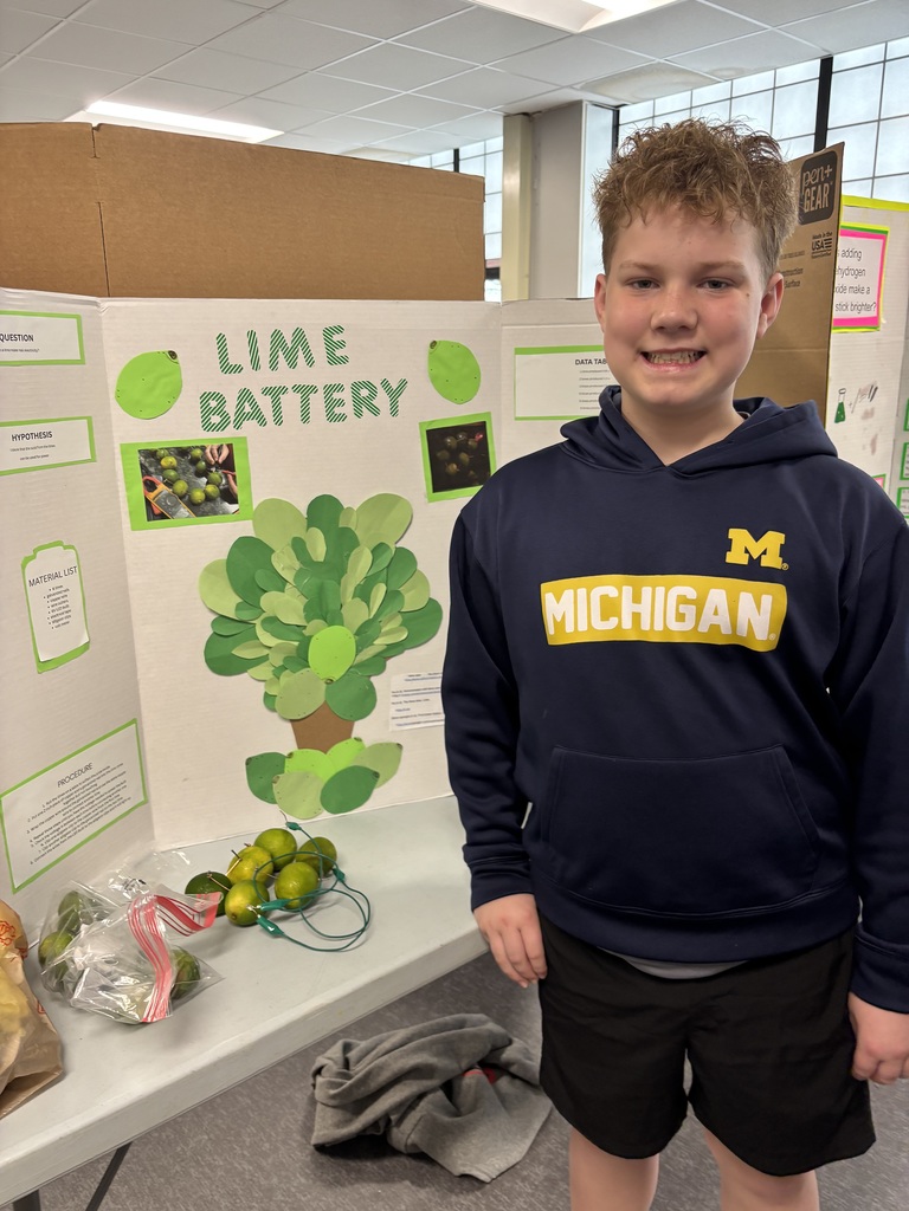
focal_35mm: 26
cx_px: 454
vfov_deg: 67.3
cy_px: 606
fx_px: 910
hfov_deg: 53.1
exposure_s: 1/60
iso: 125
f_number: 1.6
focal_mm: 5.96
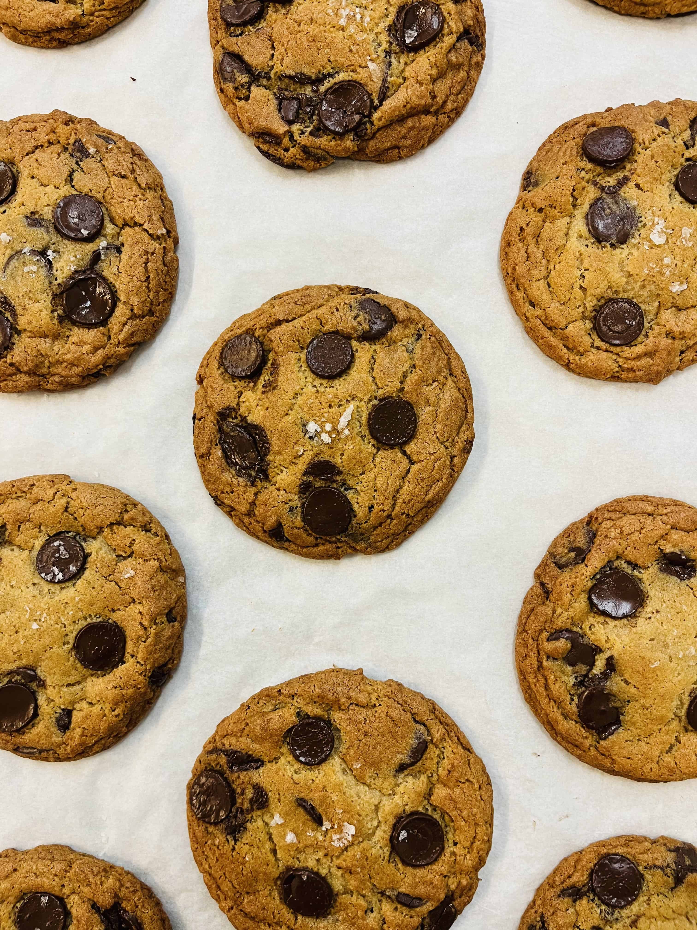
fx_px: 698
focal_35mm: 26
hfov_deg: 53.1
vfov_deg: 67.3
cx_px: 348
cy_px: 465
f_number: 1.6
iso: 100
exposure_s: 1/41
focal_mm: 5.1
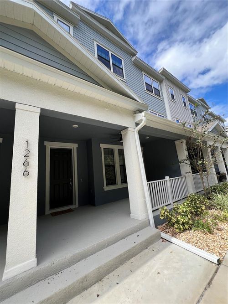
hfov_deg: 89.9
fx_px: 114
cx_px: 114
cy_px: 152
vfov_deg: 106.2
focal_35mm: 13
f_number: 1.8
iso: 32
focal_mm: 1.57
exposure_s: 1/477
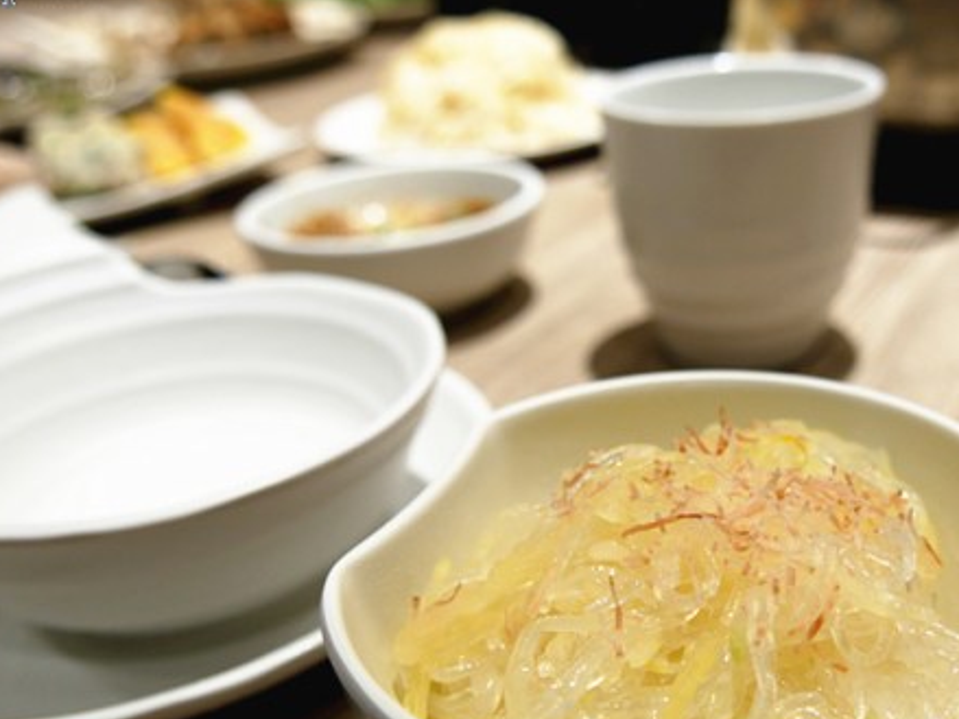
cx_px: 601
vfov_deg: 35.1
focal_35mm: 41
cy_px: 396
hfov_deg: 45.4
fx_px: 1136
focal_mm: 15
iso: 250
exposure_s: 1/100
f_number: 3.6
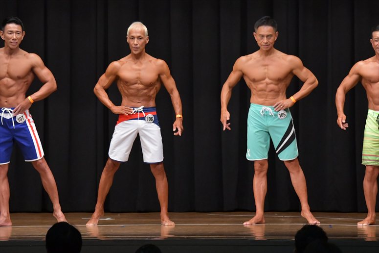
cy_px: 126
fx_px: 2126
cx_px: 190
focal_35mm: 202
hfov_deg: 10.2
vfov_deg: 6.8
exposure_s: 1/400
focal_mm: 135
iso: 6400
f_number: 5.6
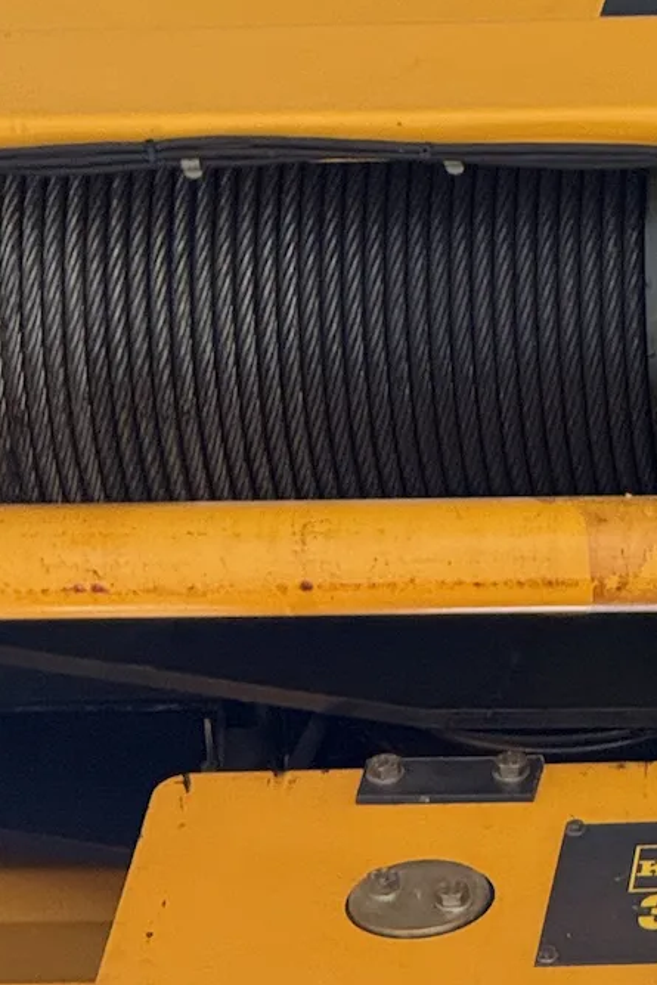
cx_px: 762
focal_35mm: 359
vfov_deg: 5.7
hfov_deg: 3.8
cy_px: 495
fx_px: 9822
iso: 500
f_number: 2.8
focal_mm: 15.66
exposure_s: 1/86
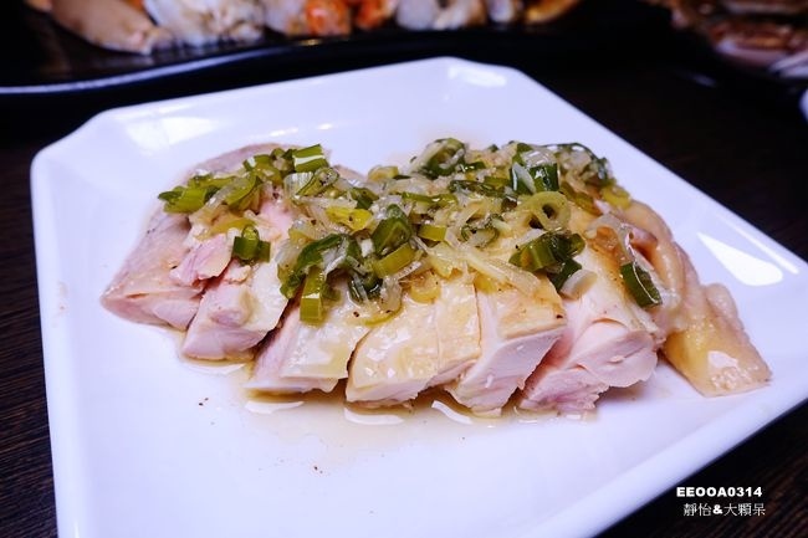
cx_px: 404
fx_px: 538
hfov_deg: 73.8
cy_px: 269
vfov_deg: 53.1
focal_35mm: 24
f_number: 4
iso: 125
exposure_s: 1/160
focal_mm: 8.8
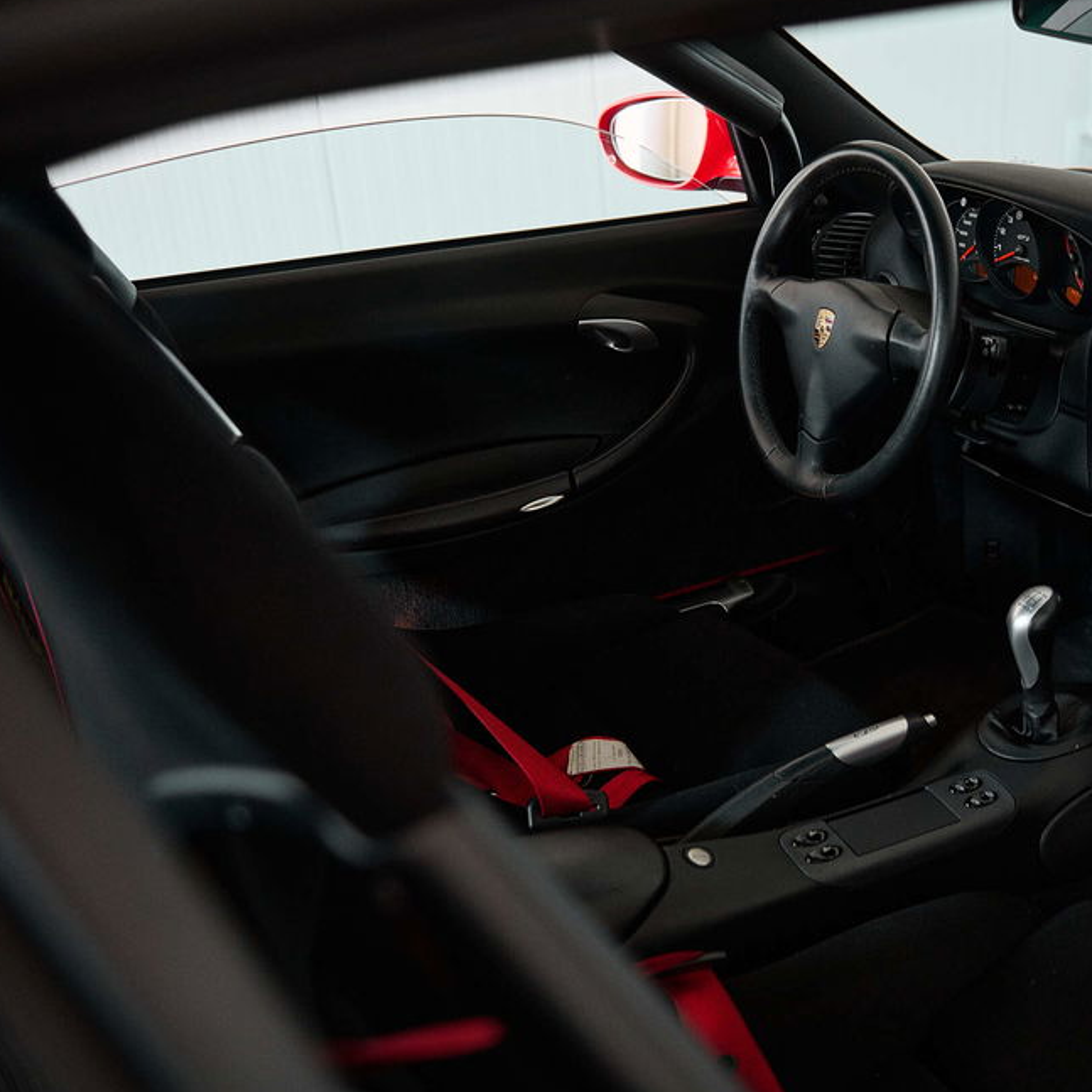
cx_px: 825
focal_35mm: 39
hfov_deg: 41.5
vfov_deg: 42.8
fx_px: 1392
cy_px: 536
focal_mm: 29
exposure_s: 1/100
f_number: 3.2
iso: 1000
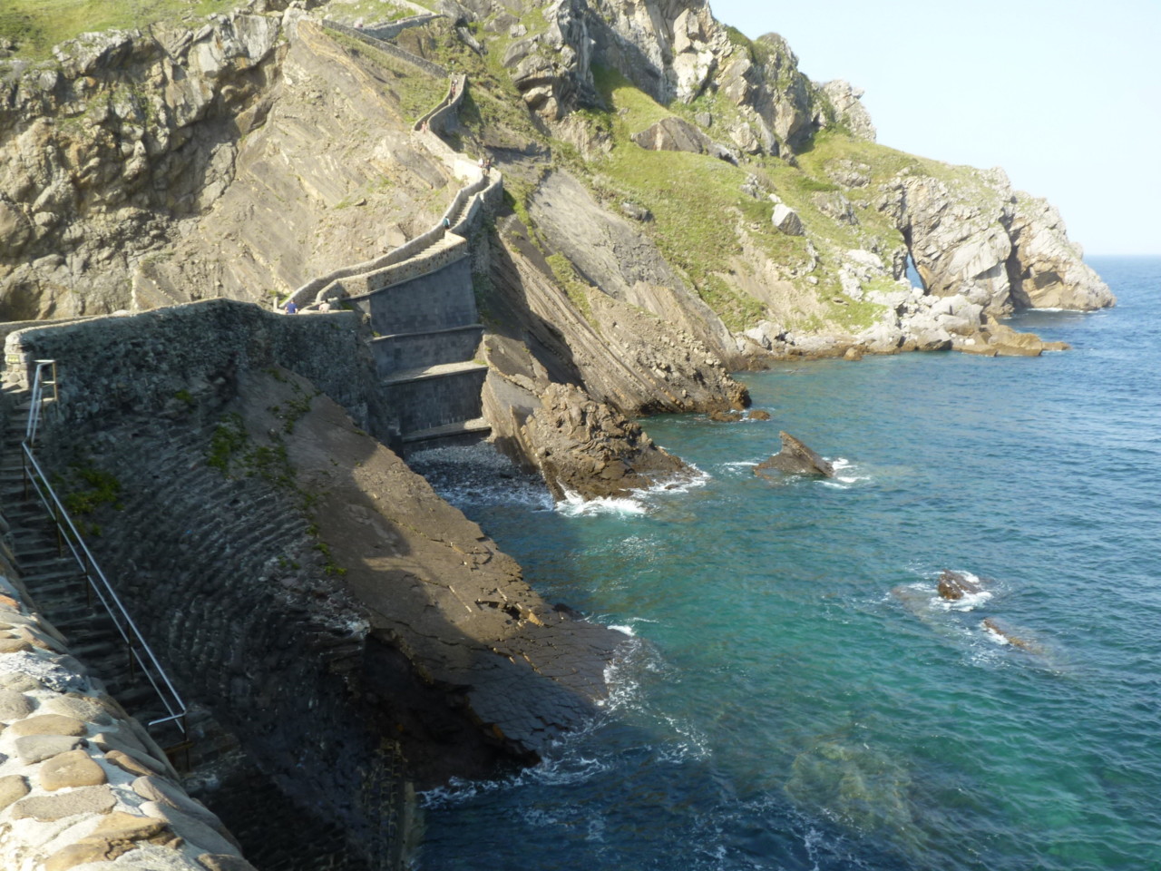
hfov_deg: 56.8
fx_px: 1073
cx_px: 580
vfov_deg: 44.2
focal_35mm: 32
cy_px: 436
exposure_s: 1/200
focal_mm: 5.6
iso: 80
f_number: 4
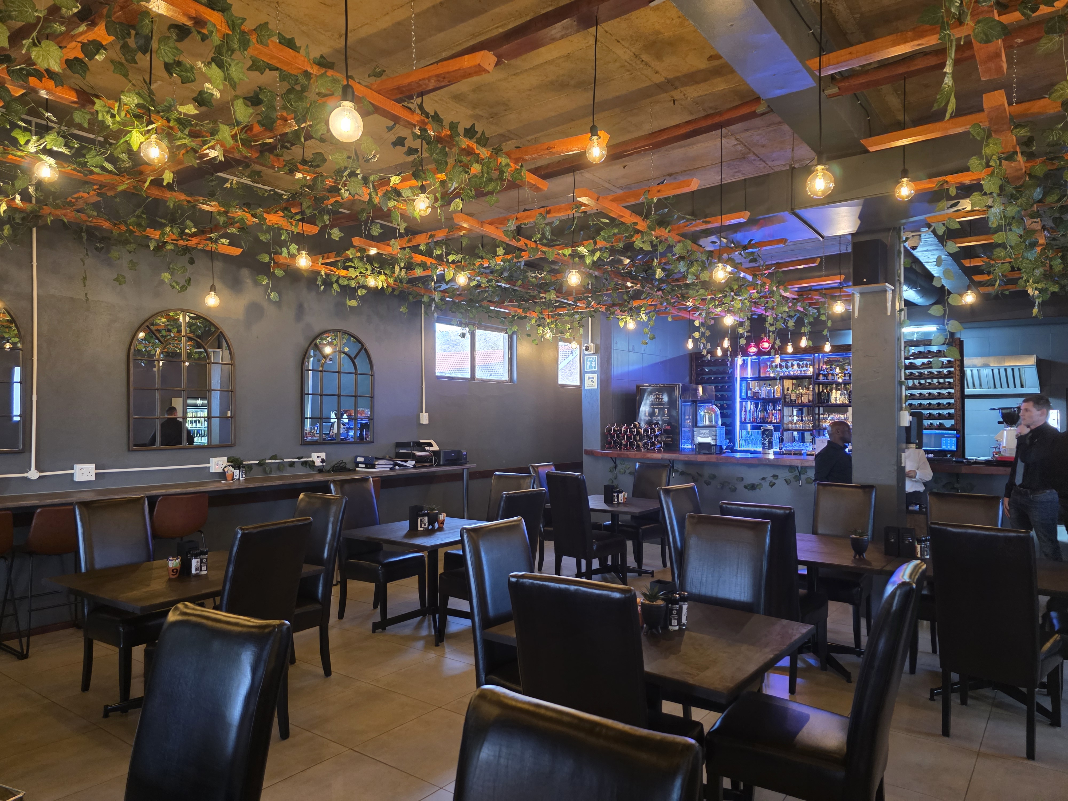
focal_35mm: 23
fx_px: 710
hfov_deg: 73.9
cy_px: 400
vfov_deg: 58.9
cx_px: 534
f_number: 1.7
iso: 500
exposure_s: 1/50
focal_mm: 6.3
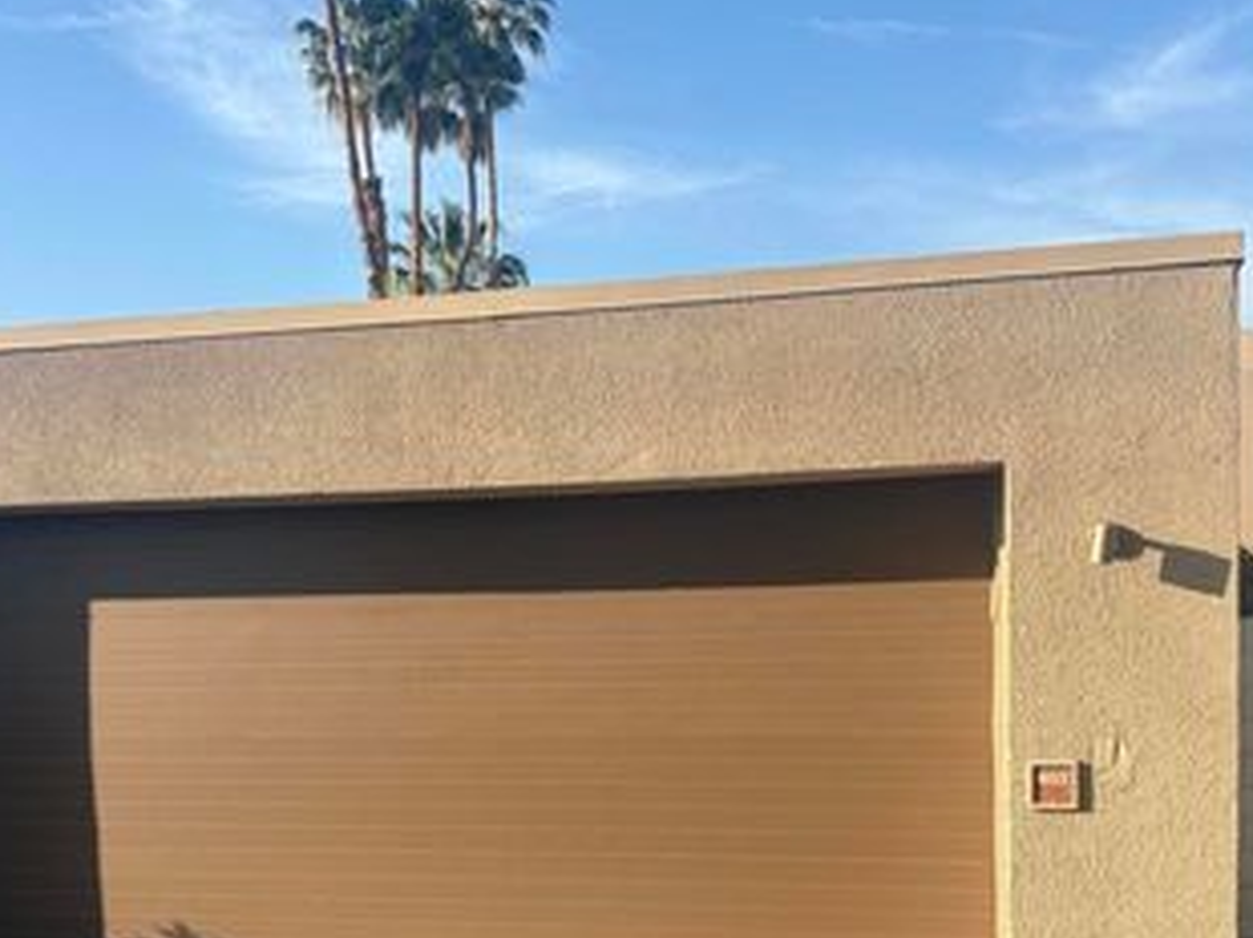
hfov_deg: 44.8
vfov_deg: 33.8
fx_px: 1519
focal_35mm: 42
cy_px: 677
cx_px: 635
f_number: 1.6
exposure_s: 1/1799
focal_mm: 5.96
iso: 50
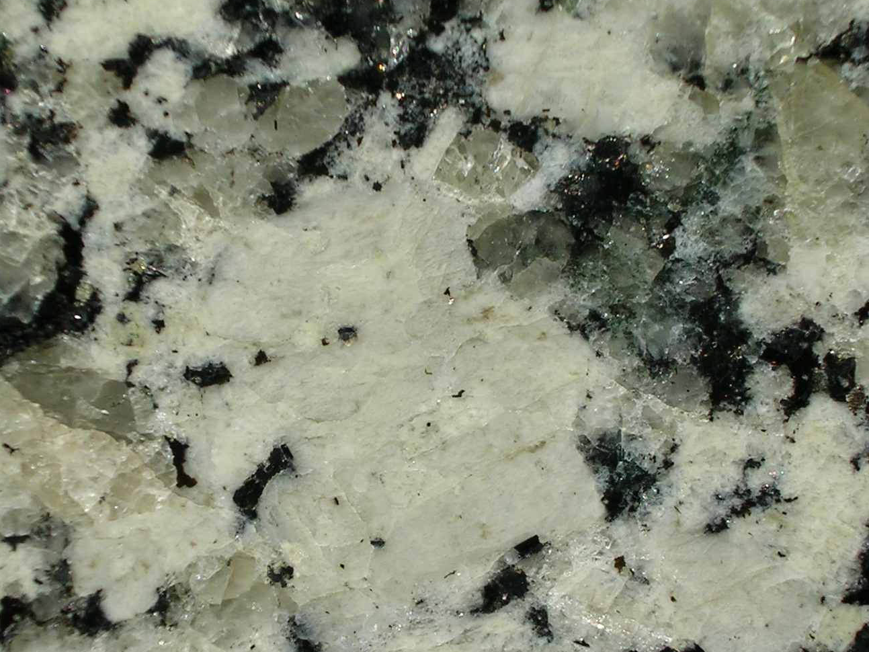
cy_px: 442
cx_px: 364
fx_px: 2862
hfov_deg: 17.3
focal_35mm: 114
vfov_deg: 13.0
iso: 50
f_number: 3.7
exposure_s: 1/1044
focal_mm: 10.9
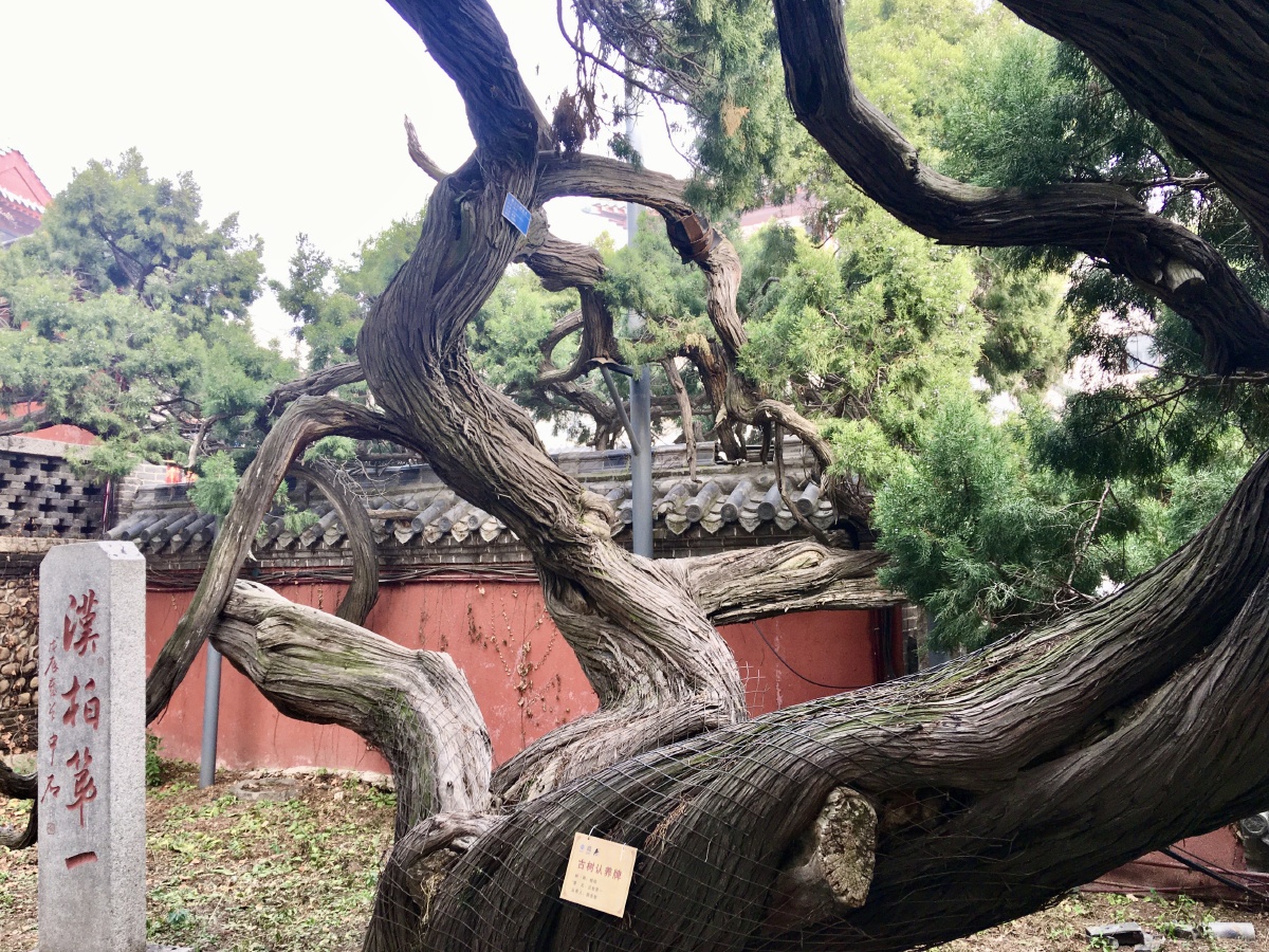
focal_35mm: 29
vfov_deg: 48.2
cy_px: 476
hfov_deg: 61.7
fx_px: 1063
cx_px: 634
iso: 32
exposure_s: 1/50
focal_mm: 4.15
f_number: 2.2
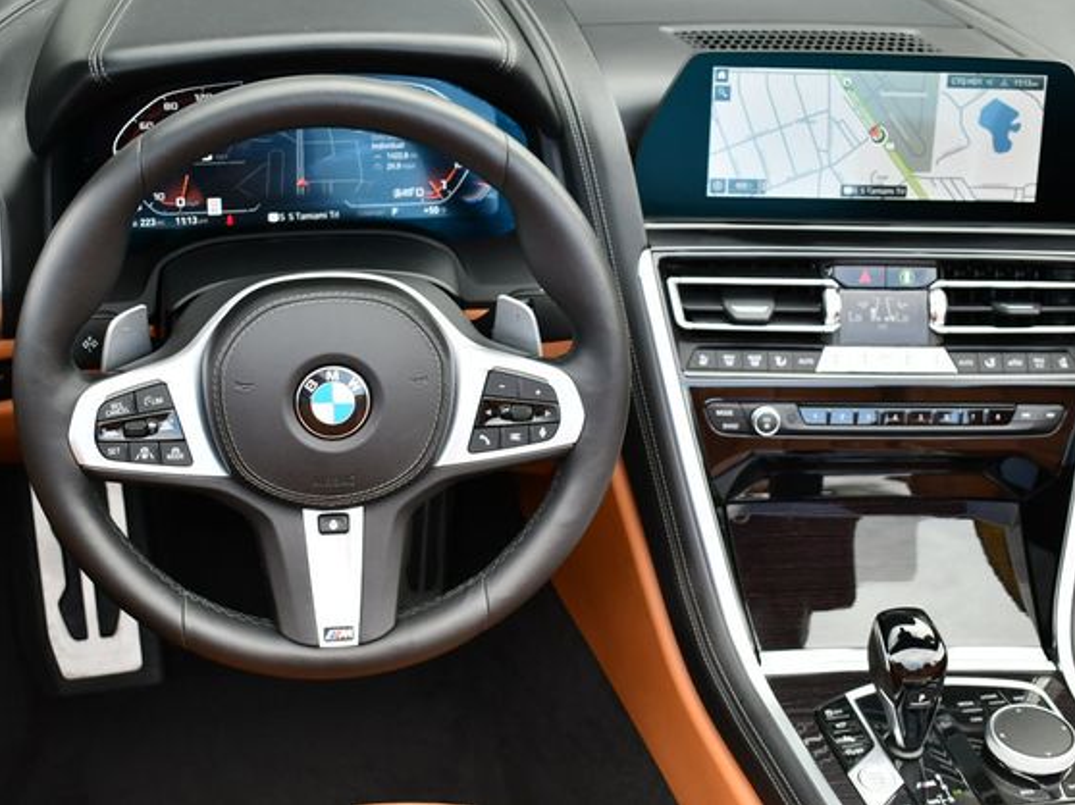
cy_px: 395
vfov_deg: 27.5
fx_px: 1645
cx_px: 520
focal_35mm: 53
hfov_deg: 36.2
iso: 400
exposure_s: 1/250
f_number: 3.8
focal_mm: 24
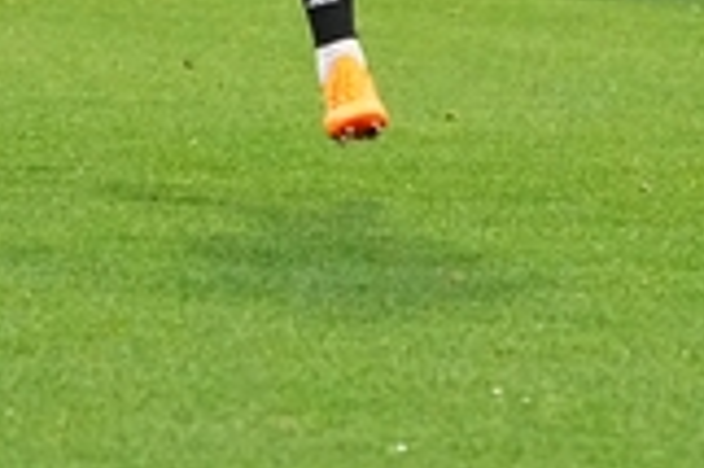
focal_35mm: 785
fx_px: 15335
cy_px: -232
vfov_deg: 1.7
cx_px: 433
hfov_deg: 2.6
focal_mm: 140
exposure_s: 1/1600
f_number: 5.6
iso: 10000
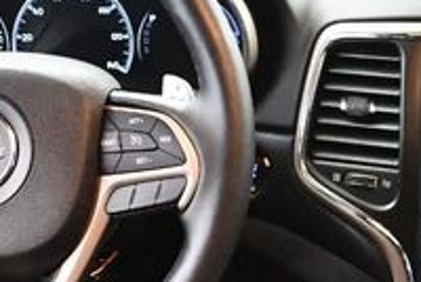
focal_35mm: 115
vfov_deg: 11.8
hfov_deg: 17.7
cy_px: 279
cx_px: 301
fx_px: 1347
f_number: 3.5
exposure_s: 1/60
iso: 5600
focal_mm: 18
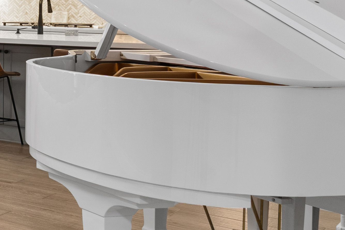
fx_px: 690
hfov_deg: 19.0
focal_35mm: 72
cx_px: -321
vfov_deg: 18.5
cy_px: 12
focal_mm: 16
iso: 320
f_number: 7.1
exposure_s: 1/3
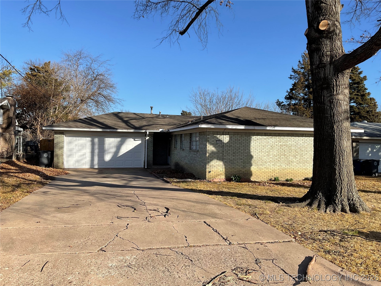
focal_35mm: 29
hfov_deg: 61.7
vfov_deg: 48.2
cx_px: 190
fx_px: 319
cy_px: 143
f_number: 1.8
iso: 16
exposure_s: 1/1786
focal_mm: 3
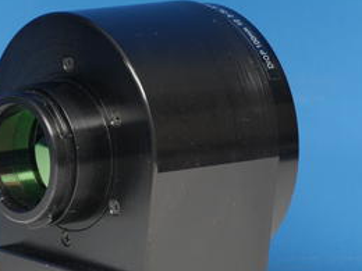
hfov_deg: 5.9
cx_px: 146
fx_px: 3514
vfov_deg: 4.4
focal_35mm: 336
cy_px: 181
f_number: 11
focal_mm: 109
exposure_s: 1/2.5
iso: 400
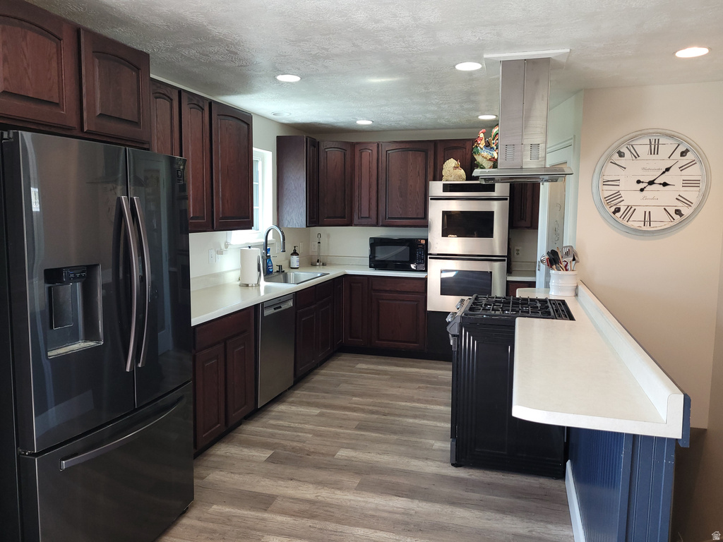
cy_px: 271
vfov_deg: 53.1
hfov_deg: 67.3
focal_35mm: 26
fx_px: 543
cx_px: 362
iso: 200
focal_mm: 5.4
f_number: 1.8
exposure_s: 1/60
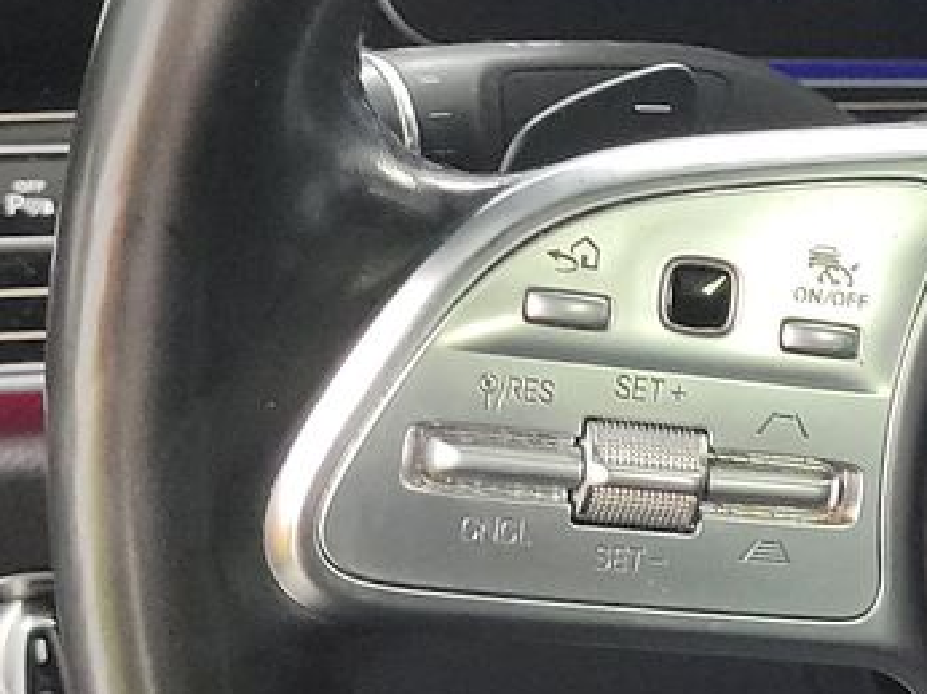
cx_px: 1455
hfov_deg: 16.0
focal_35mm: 111
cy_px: 389
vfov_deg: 13.3
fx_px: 2970
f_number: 1.8
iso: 1100
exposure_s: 1/59
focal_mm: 6.7
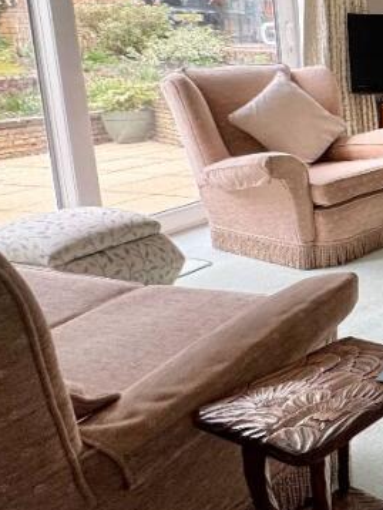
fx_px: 589
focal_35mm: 40
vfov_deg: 45.0
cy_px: 121
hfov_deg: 21.2
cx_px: 712
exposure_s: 1/99
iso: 160
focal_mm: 2.22
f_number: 2.2
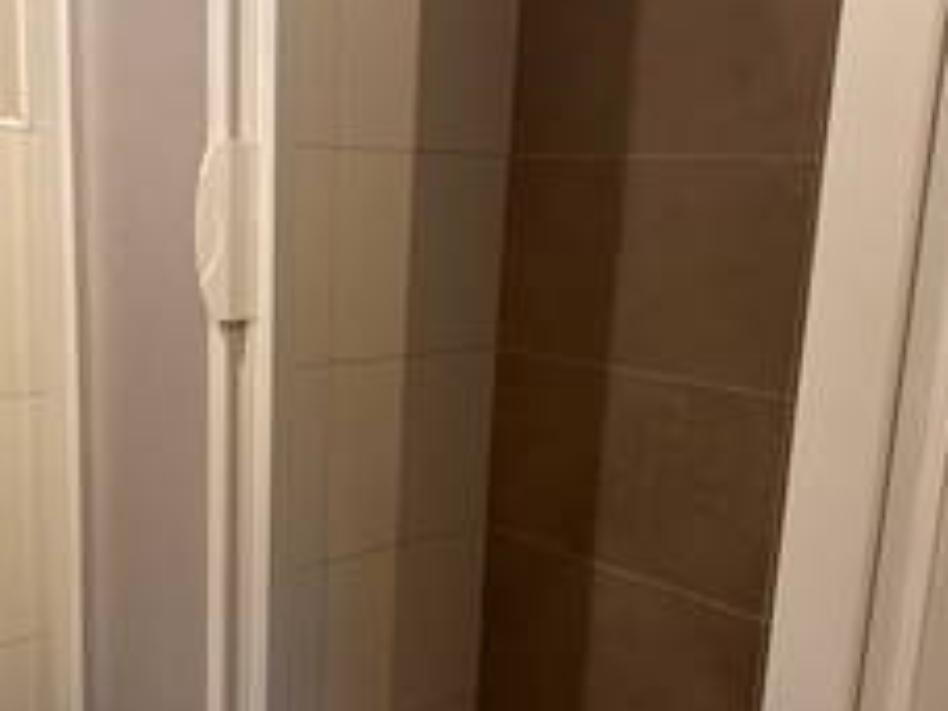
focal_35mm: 41
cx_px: 345
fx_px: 1123
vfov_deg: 35.1
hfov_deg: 45.3
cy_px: 416
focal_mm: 4.25
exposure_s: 1/50
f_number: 1.8
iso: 320
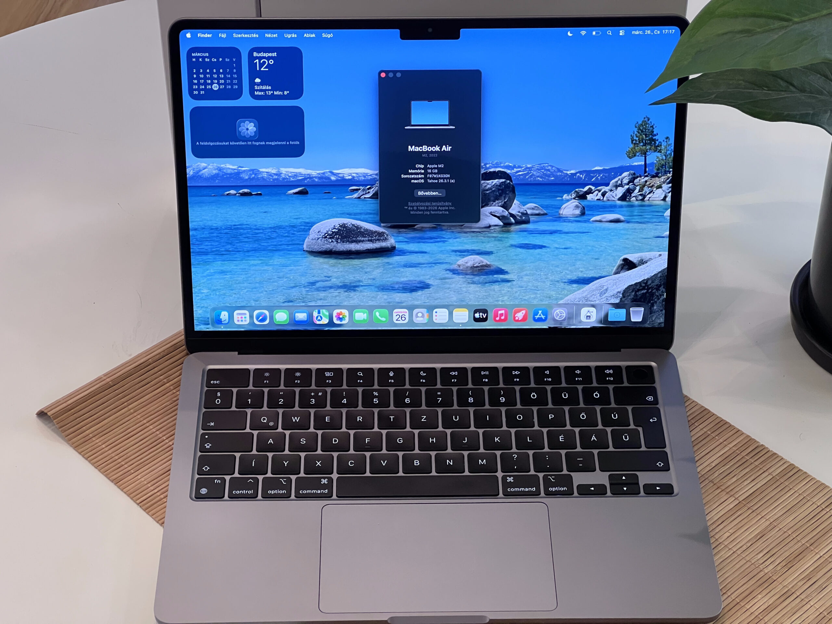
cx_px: 416
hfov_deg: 25.3
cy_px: 312
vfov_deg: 19.1
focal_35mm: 77
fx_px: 1851
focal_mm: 9
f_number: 2.8
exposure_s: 1/60
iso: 320
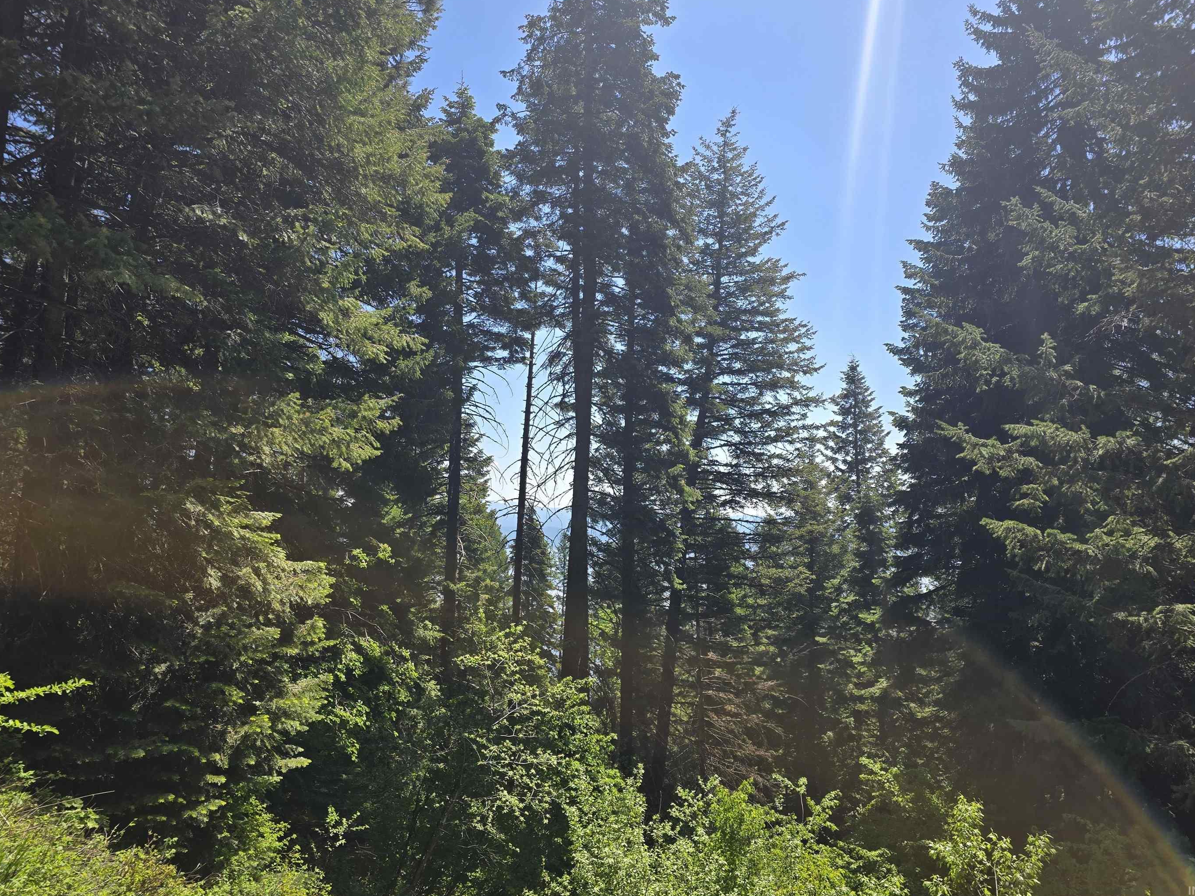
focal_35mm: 26
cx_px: 615
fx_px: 897
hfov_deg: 67.3
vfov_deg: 53.0
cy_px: 430
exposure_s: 1/494
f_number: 1.7
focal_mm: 6.3
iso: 12
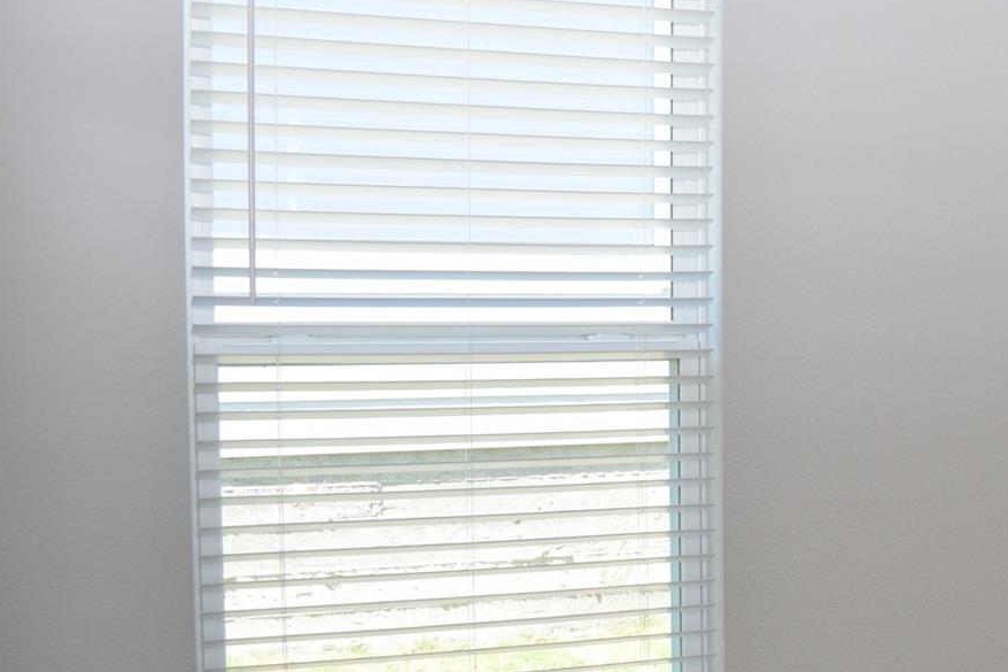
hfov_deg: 28.5
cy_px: 391
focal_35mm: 63
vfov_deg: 21.5
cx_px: 1150
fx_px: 1764
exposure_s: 1/125
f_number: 5.6
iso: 400
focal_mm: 18
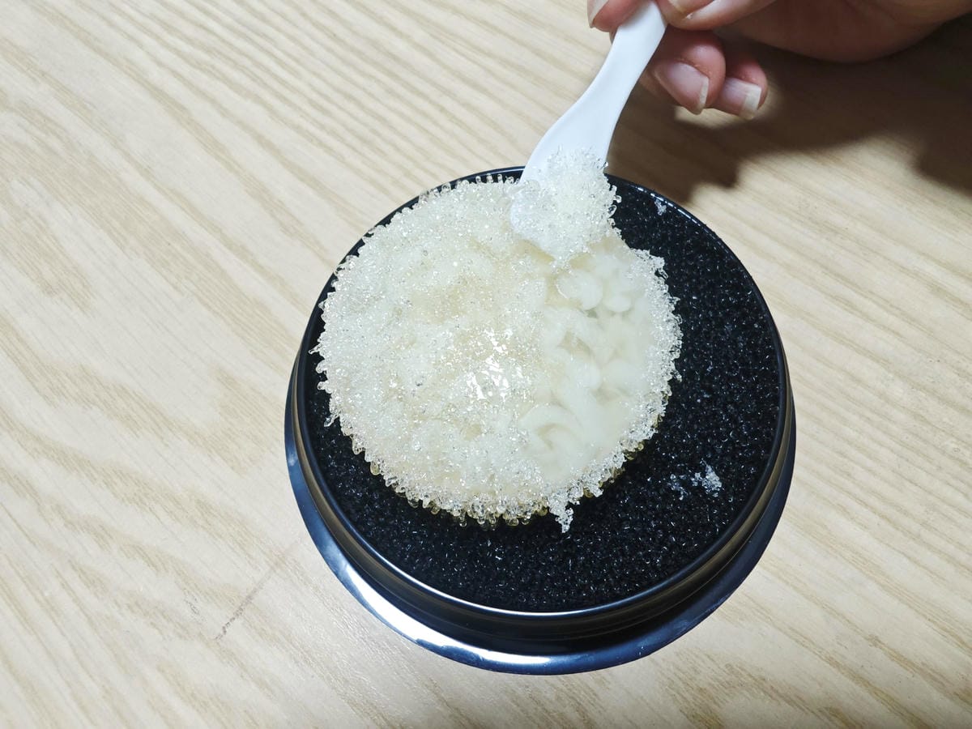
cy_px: 364
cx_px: 486
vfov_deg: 58.9
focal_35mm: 23
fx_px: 646
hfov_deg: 73.9
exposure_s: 1/60
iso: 200
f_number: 1.8
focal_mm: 2.03
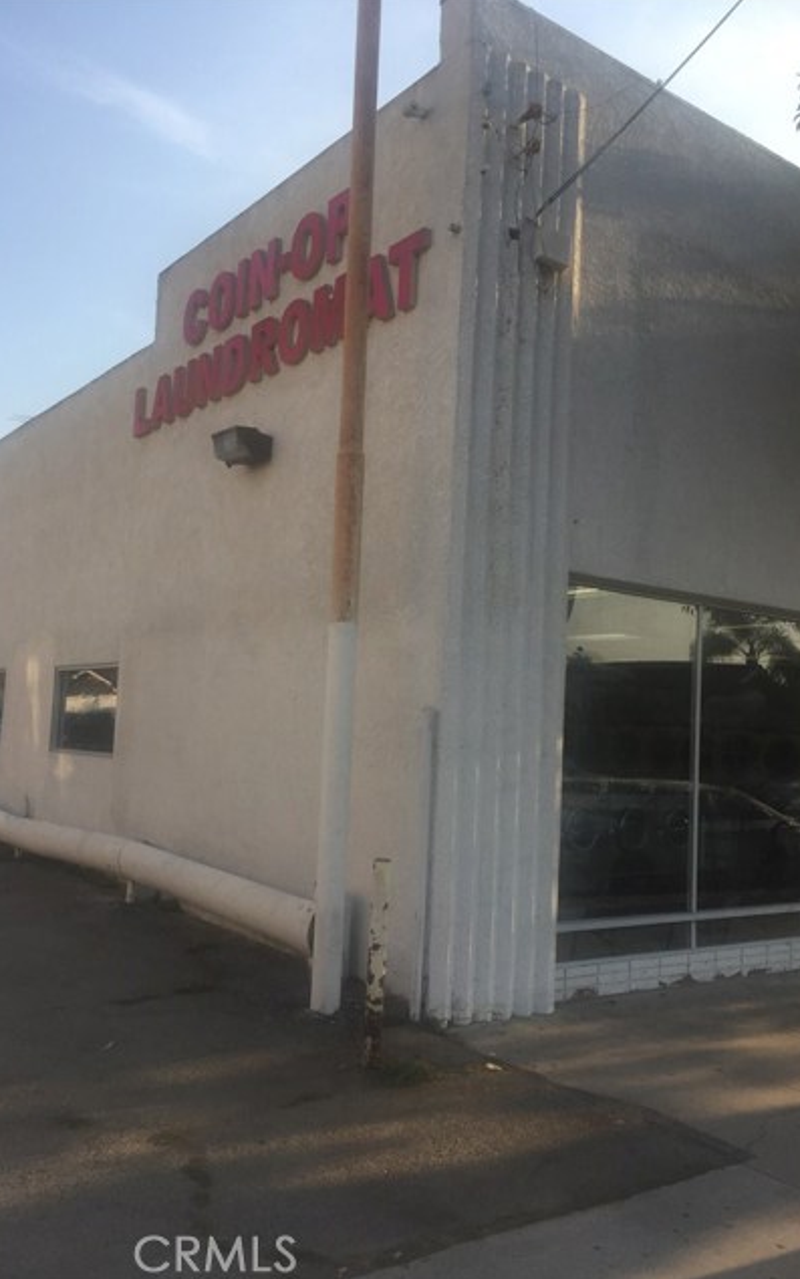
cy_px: 638
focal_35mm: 31
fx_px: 1081
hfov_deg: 40.6
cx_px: 431
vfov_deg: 61.2
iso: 32
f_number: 2.2
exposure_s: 1/1130
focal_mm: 4.15
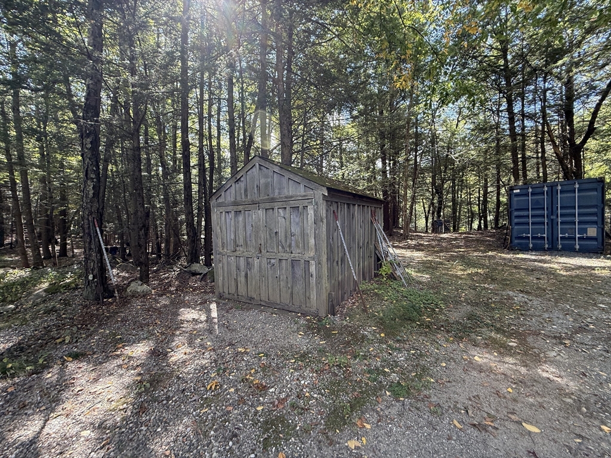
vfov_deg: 85.7
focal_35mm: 14
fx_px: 247
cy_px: 229
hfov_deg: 102.1
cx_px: 306
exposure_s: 1/99
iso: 80
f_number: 2.2
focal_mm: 2.22
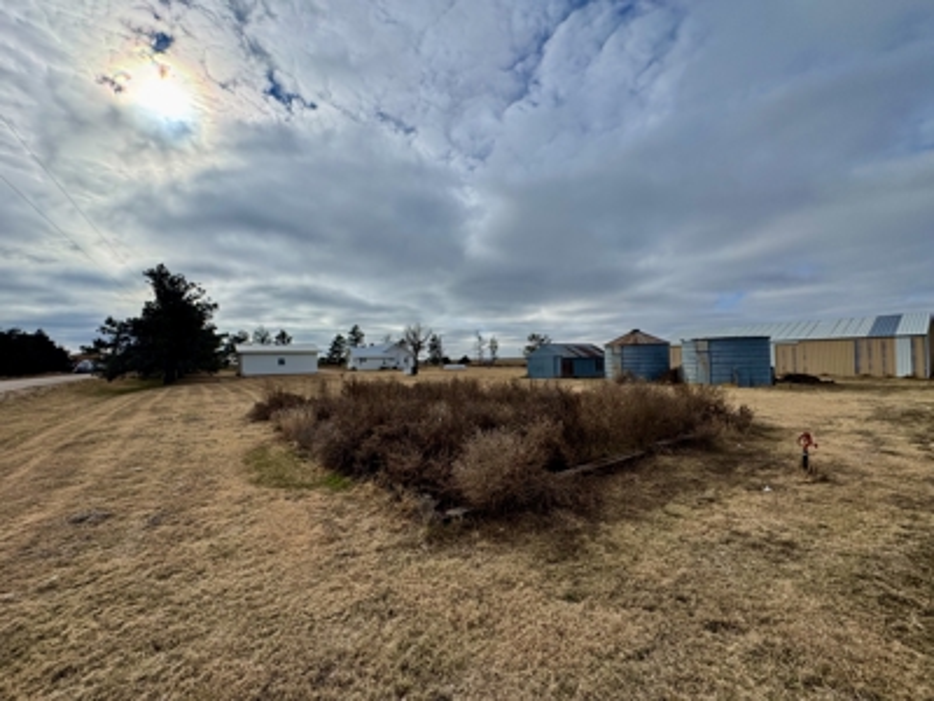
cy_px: 350
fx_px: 378
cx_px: 467
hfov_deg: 102.1
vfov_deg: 85.7
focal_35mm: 14
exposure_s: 1/3906
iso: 40
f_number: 2.2
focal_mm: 2.22
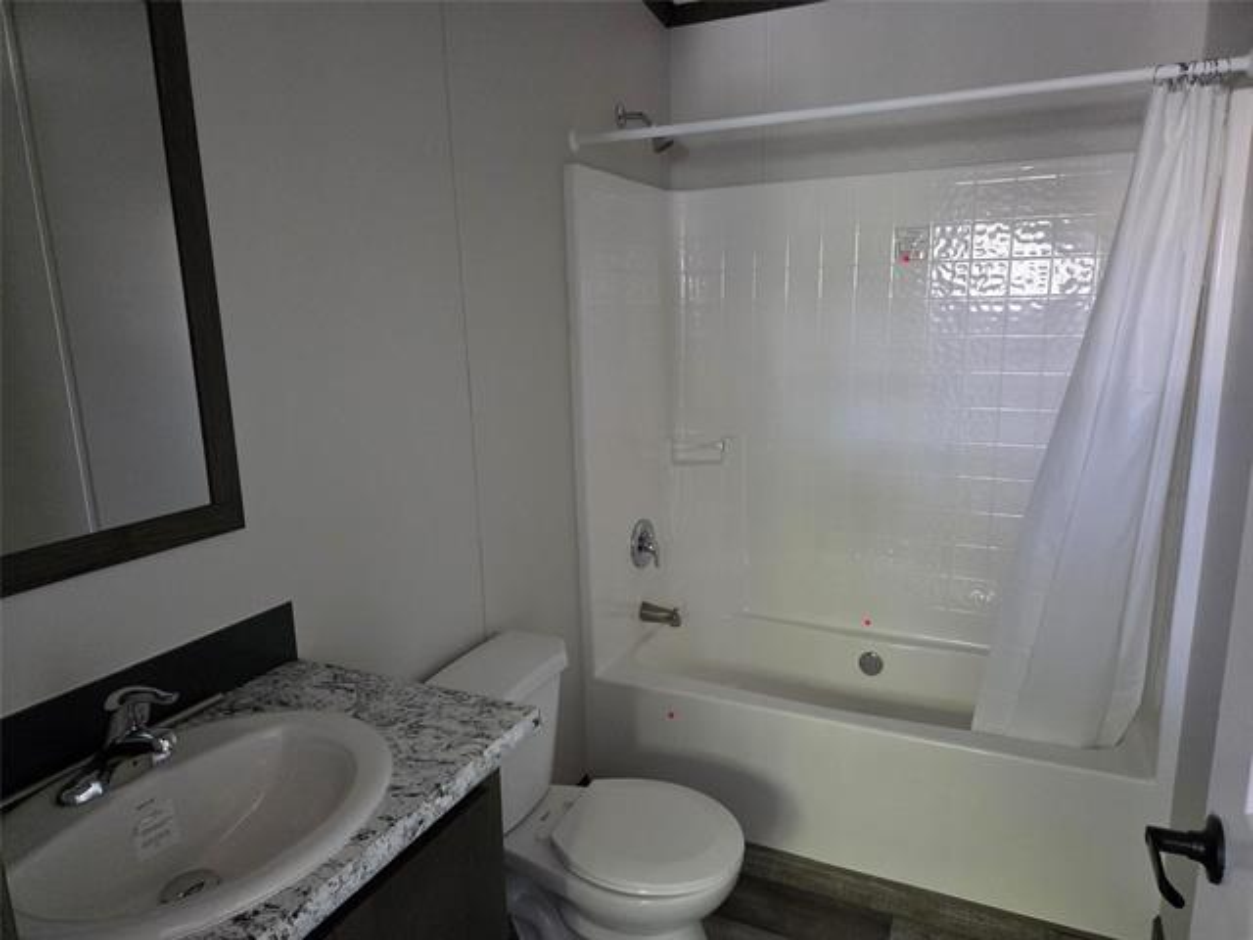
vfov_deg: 58.9
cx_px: 626
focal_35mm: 23
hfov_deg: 73.9
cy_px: 470
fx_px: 833
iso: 2000
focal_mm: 5.4
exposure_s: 1/120
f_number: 1.8
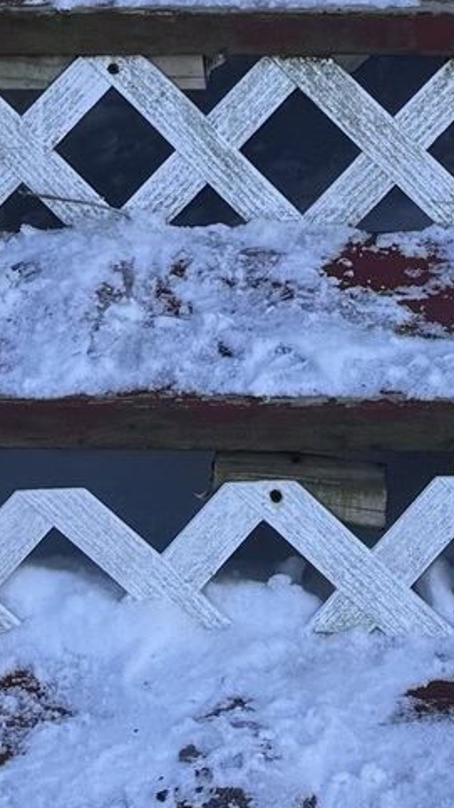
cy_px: -986
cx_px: 233
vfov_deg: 13.6
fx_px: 2676
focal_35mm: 125
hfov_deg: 9.7
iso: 80
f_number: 1.78
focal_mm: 6.76
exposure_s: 1/1172
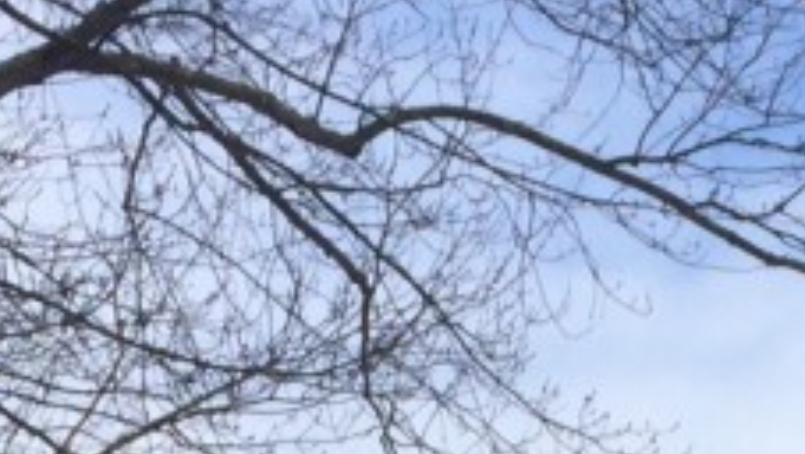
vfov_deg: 6.6
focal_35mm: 163
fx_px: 3481
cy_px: 1507
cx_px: 780
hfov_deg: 13.0
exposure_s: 1/1172
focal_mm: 4.15
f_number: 2.2
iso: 32
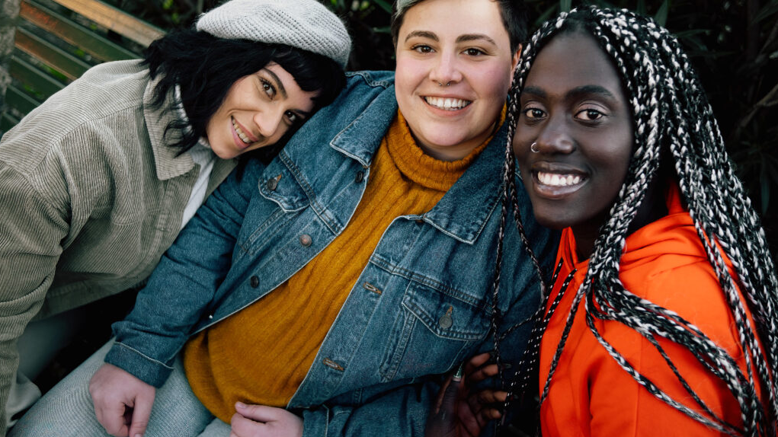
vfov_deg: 31.9
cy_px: 188
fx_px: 763
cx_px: 387
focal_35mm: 37
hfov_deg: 54.0
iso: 160
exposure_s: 1/120
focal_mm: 23
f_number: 2.2
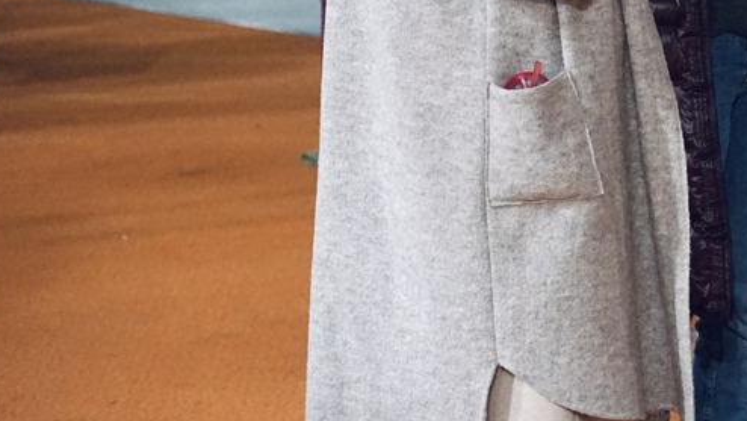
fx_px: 3150
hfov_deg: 13.1
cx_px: 925
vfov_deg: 7.5
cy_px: -205
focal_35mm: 159
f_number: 4.5
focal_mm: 60
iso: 5000
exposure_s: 1/160
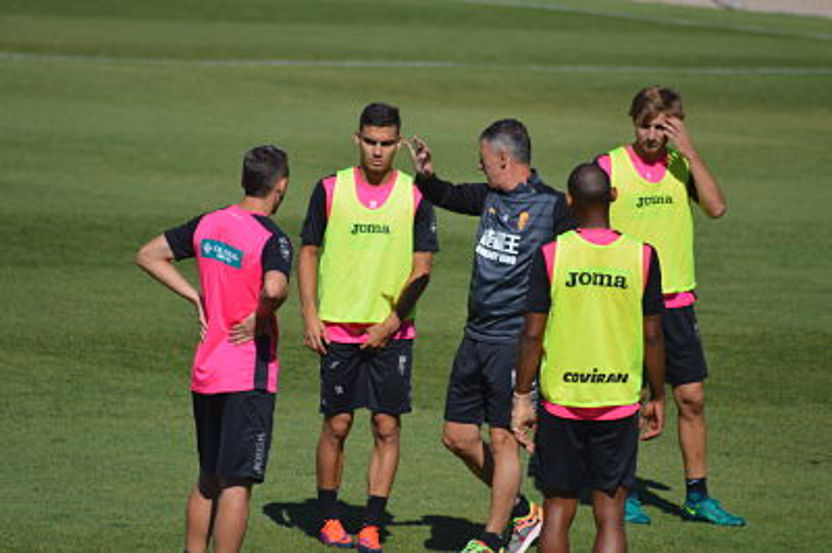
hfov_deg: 4.6
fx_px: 10391
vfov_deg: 3.0
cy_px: 276
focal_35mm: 450
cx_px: 416
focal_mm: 300
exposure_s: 1/2000
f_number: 5.6
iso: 250
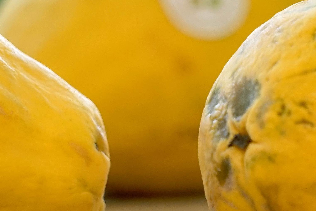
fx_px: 4844
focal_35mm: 552
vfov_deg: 2.5
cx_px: 81
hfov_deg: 3.7
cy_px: 62
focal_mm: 139
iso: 1250
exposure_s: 1/160
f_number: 6.3
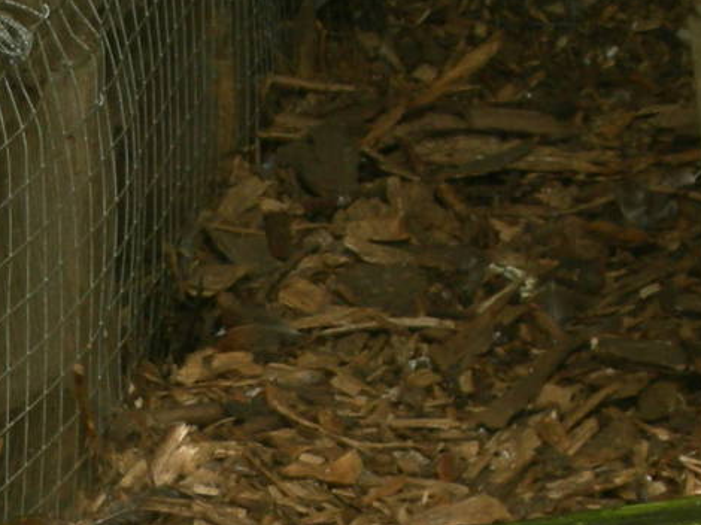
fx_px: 8683
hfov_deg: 4.6
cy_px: 782
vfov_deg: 3.5
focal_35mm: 429
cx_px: 75
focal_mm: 26.3
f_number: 5.2
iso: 64
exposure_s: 1/67.2
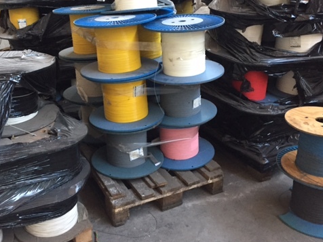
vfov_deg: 36.5
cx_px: 141
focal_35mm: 39
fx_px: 364
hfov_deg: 47.8
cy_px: 87
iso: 250
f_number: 2.2
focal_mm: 4.15
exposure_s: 1/33
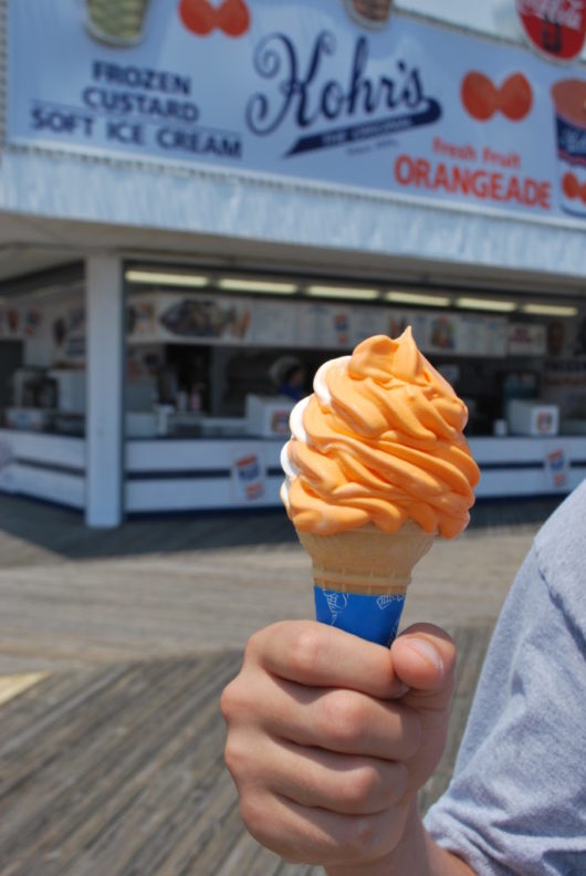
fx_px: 1023
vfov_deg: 46.4
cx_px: 293
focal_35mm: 42
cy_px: 438
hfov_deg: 32.0
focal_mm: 28
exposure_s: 1/320
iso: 100
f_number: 9
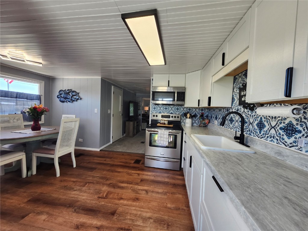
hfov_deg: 106.2
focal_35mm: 13
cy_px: 116
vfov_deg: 89.9
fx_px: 116
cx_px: 154
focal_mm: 1.74
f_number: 2.2
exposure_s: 1/120
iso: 64
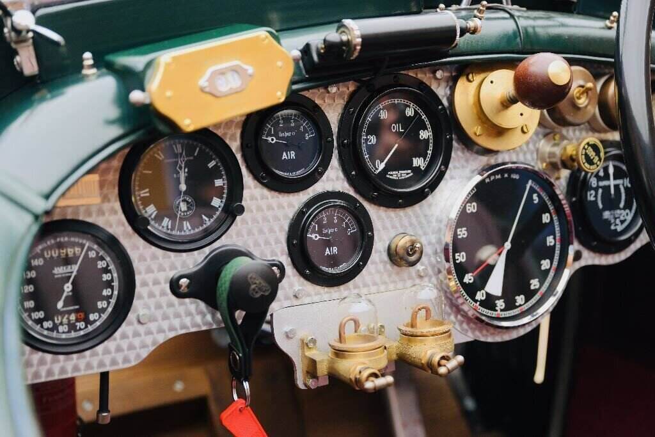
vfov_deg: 28.7
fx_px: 855
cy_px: 218
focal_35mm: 47
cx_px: 328
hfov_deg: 41.9
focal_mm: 47
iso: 800
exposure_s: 1/100
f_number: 3.5
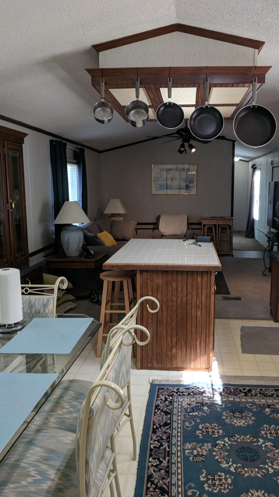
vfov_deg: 66.1
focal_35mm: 29
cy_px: 244
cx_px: 170
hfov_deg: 40.0
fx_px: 381
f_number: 2
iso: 127
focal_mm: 4.67
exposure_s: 1/120
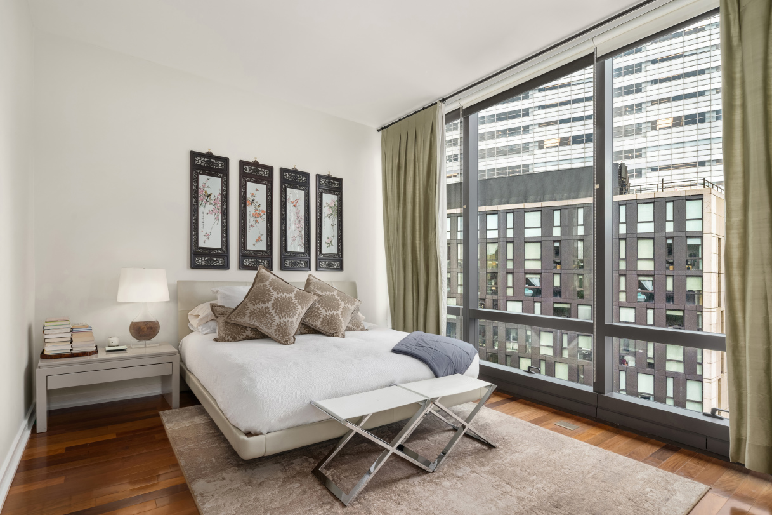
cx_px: 386
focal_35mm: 17
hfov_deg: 93.3
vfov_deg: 70.4
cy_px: 258
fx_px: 364
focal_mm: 17
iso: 400
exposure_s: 1/6
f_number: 11
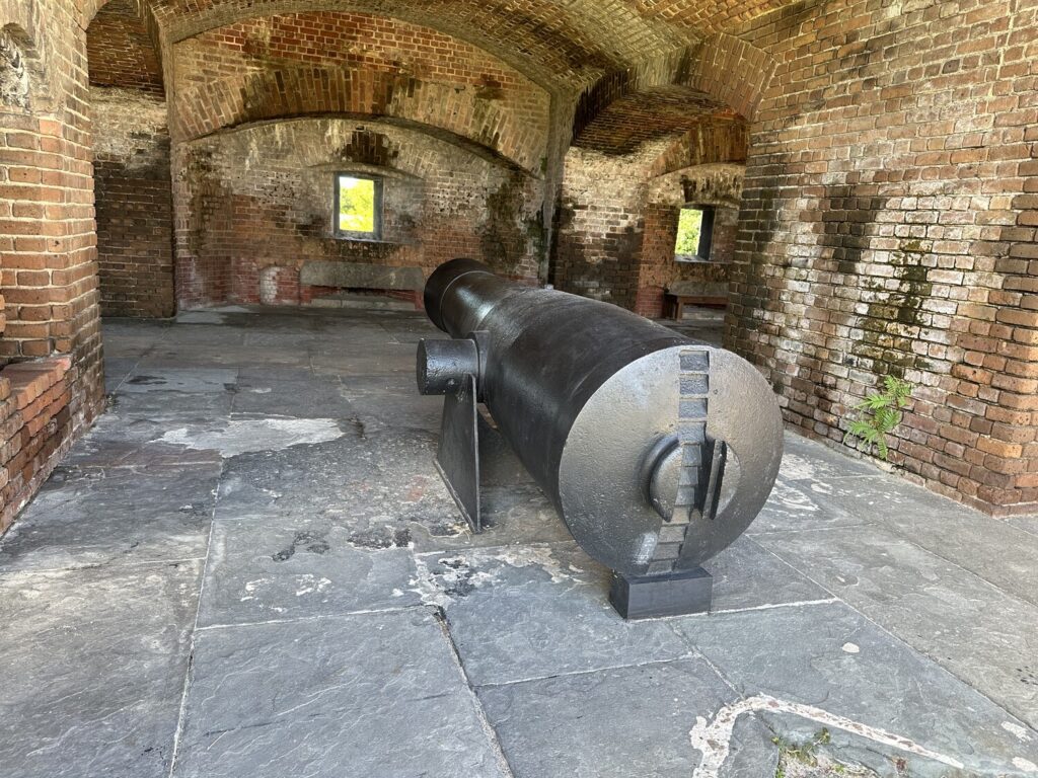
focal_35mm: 24
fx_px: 720
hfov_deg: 71.6
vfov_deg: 56.8
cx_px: 519
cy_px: 389
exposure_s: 1/121
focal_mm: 6.86
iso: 80
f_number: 1.78
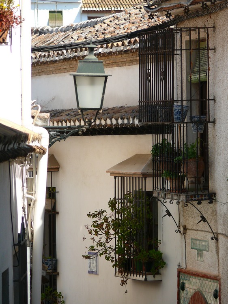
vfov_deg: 8.1
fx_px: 2144
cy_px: 152
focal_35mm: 244
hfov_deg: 6.1
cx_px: 114
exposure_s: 1/200
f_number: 4
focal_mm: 51.6
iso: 100
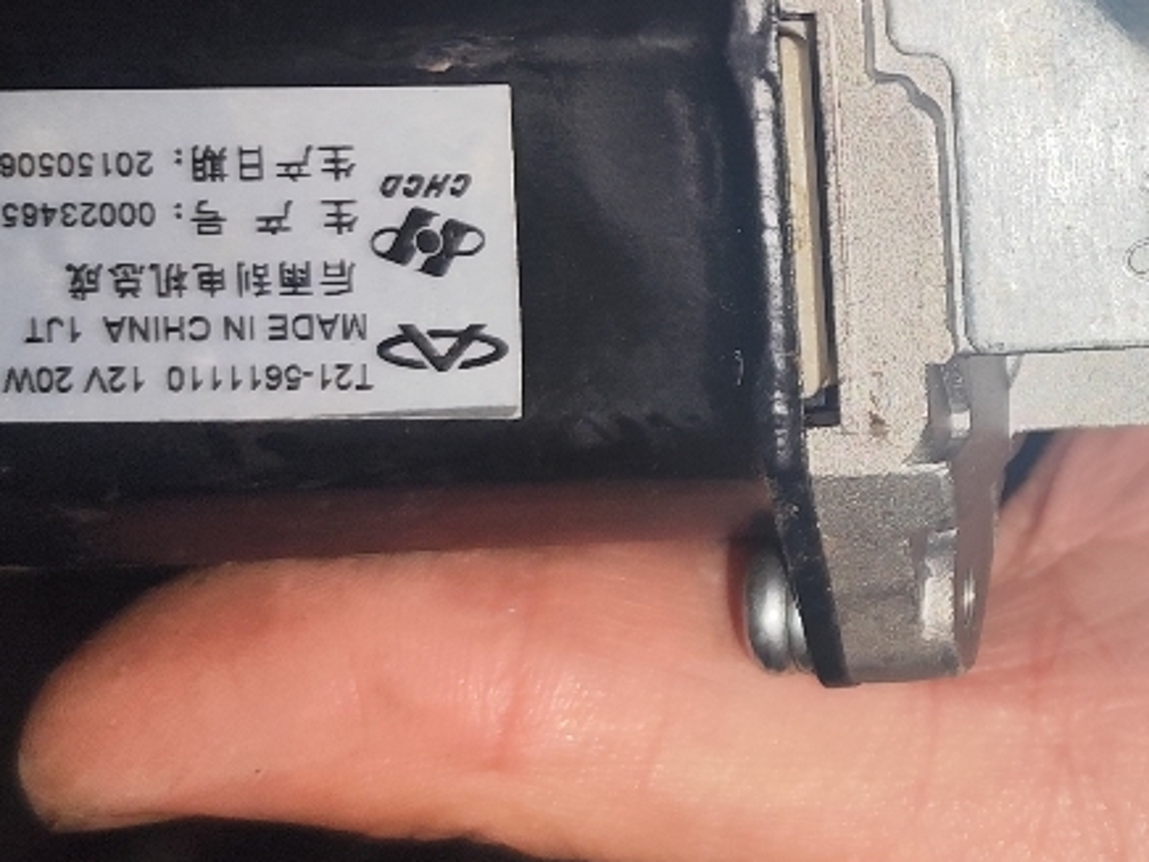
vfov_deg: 16.8
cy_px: 24
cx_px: 1481
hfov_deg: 20.8
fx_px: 2855
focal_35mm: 86
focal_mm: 6.19
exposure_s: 1/100
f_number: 1.65
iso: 160
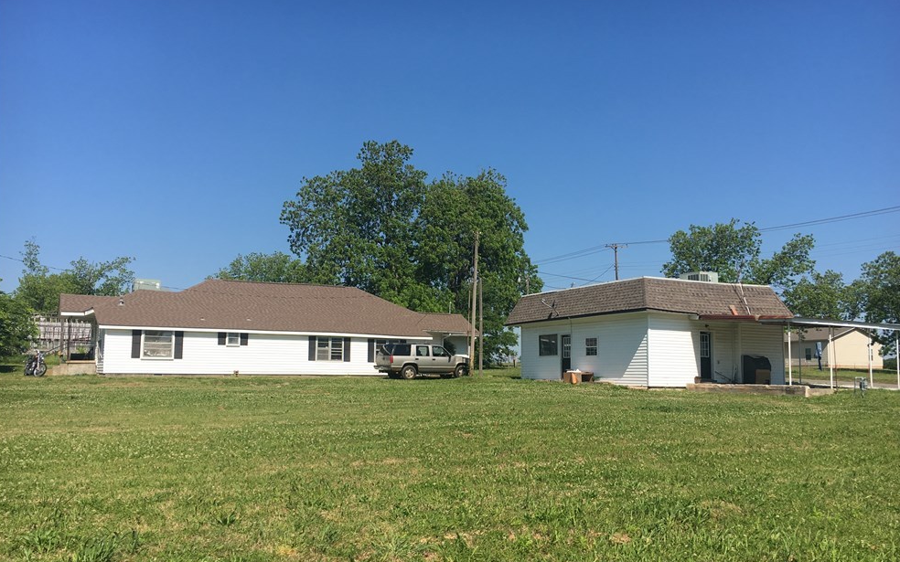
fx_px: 785
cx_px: 462
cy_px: 304
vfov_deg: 39.4
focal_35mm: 32
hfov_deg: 59.6
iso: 25
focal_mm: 4.15
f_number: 2.2
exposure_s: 1/1709
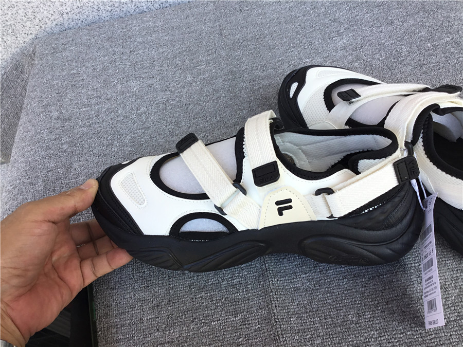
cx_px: 232
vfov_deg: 45.4
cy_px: 174
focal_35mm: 31
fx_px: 415
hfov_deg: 58.4
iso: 25
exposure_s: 1/168
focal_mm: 3.3
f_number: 2.4
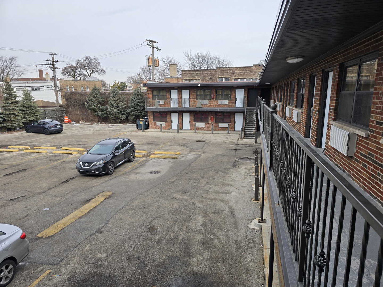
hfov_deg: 73.9
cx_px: 192
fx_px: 254
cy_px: 144
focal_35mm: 23
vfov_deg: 58.9
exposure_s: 1/229
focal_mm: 6.3
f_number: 1.7
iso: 12
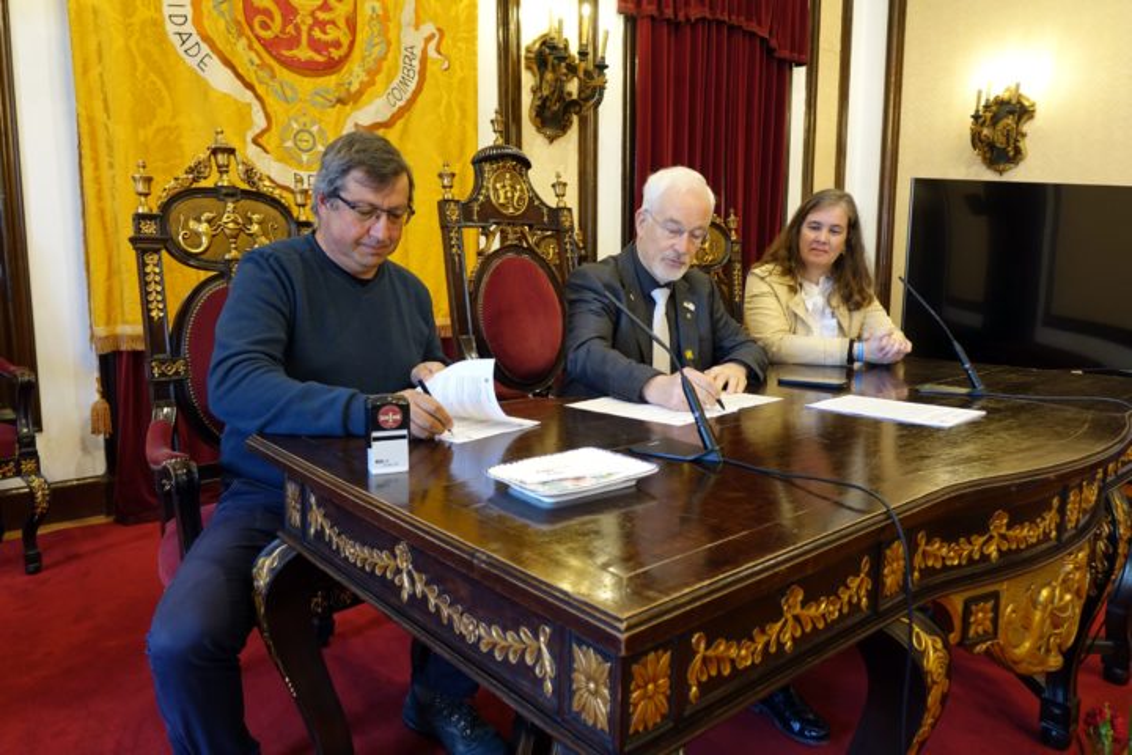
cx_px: 566
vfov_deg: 53.1
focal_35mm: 24
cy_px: 378
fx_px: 755
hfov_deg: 73.7
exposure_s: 1/30
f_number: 2.8
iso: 320
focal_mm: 8.8
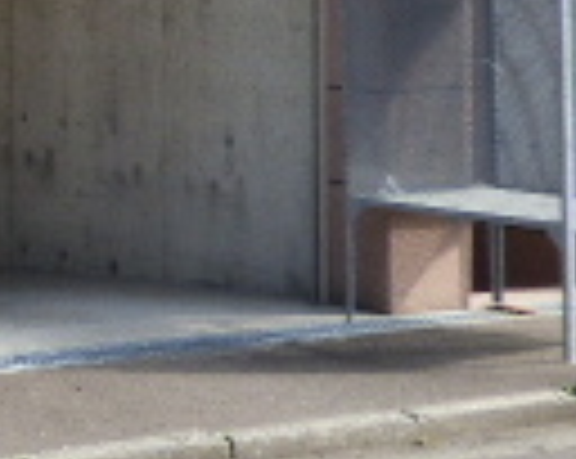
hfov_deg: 10.9
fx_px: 2740
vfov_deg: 9.5
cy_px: -76
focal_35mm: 161
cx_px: -594
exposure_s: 1/320
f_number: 3.4
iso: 160
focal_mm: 5.97
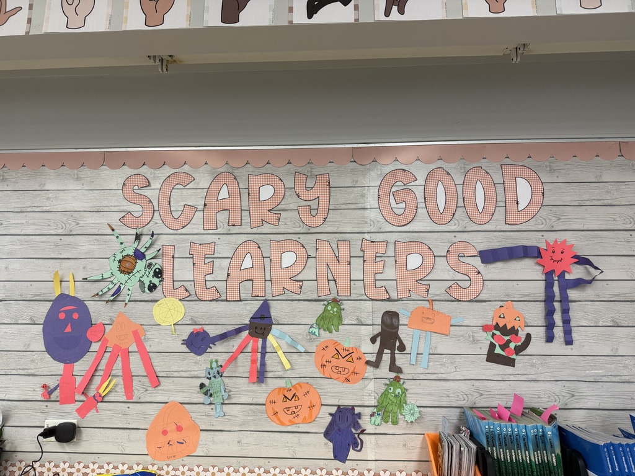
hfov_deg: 71.6
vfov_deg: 56.8
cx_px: 318
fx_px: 440
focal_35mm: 24
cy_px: 238
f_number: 1.78
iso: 125
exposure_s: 1/60
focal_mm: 6.76
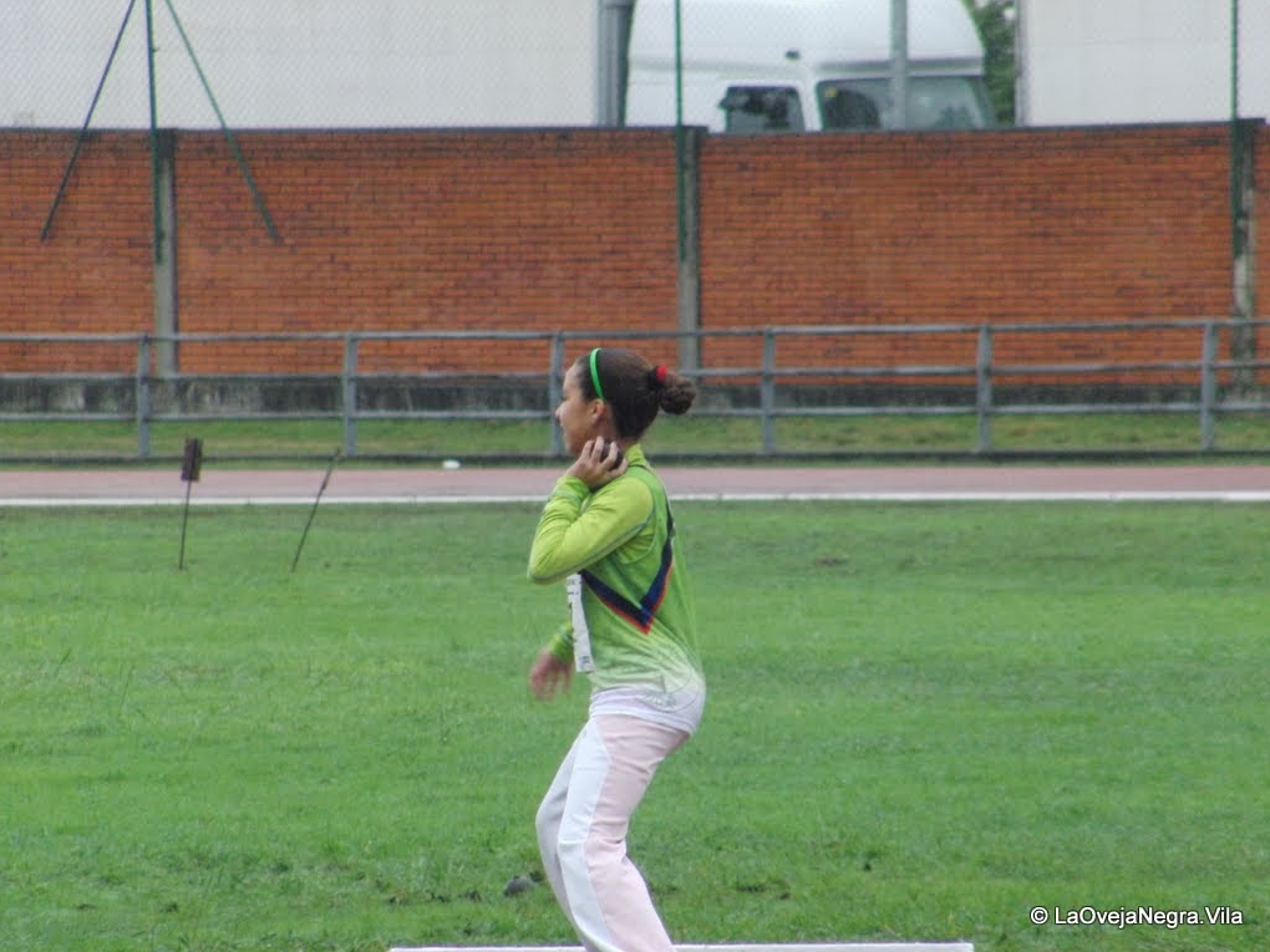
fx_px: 19151
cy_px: 475
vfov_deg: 2.8
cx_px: 636
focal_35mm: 522
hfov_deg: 3.8
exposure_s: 1/200
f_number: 4.5
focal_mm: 92
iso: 400
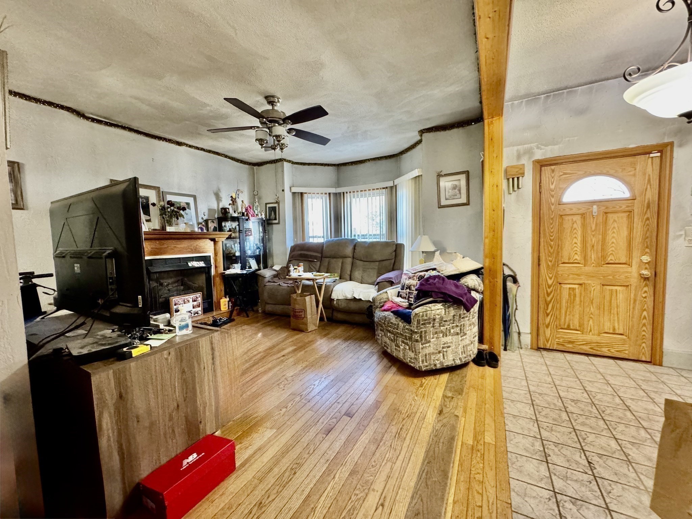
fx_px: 280
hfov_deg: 102.1
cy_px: 260
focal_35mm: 14
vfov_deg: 85.7
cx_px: 346
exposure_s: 1/60
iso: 1000
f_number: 2.2
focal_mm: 2.22
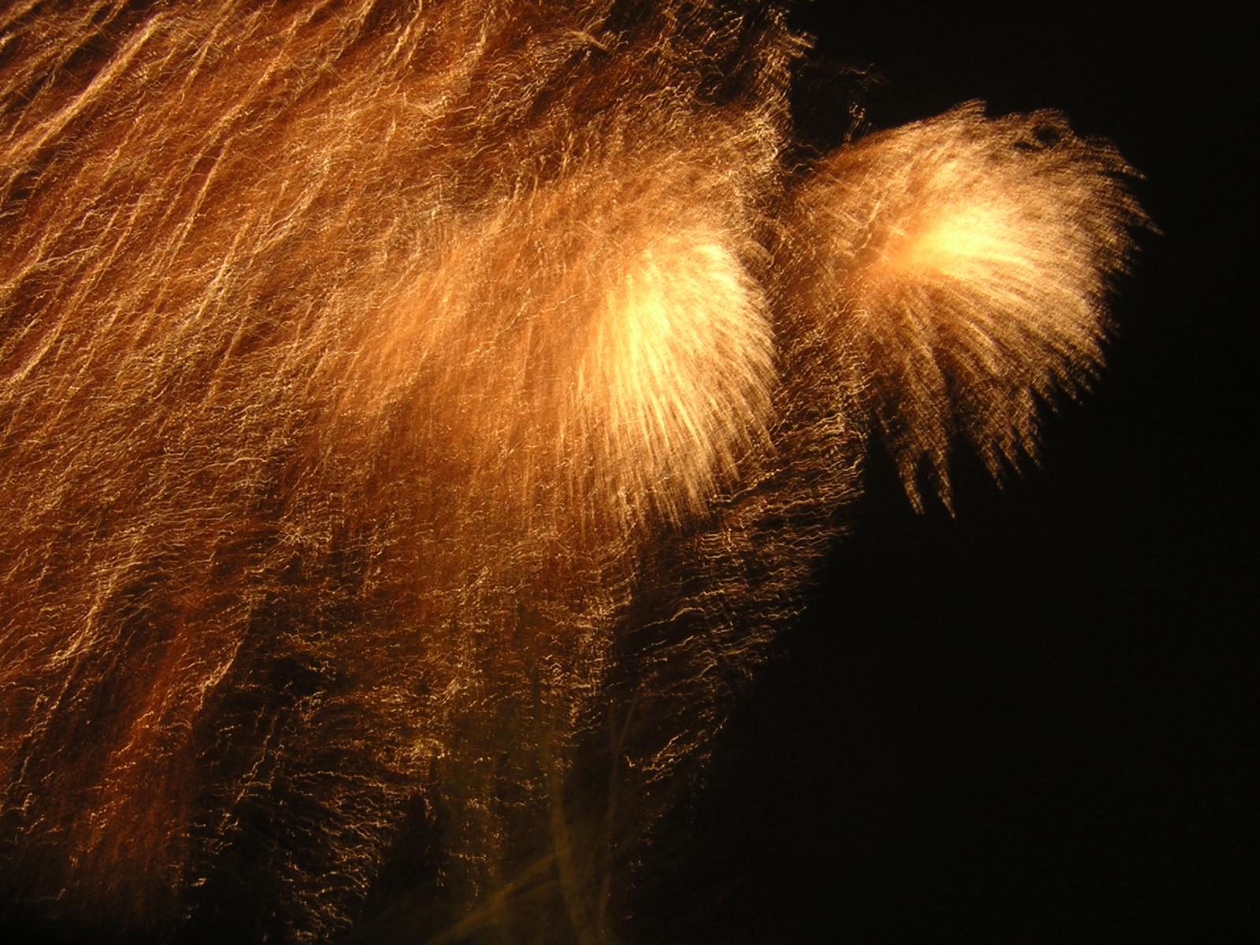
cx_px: 630
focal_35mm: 36
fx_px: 1310
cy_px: 472
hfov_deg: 51.4
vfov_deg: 39.7
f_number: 5.2
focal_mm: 4.7
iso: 100
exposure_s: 4
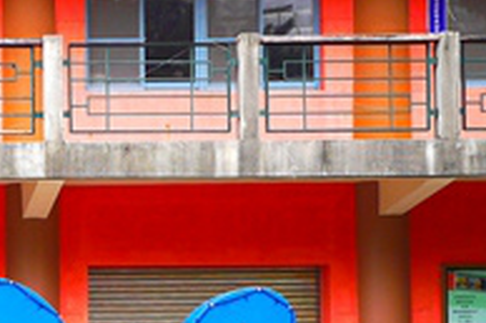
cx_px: -130
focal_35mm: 103
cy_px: 359
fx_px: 1389
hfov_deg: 18.6
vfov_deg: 13.0
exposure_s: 1/500
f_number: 4
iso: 160
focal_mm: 15
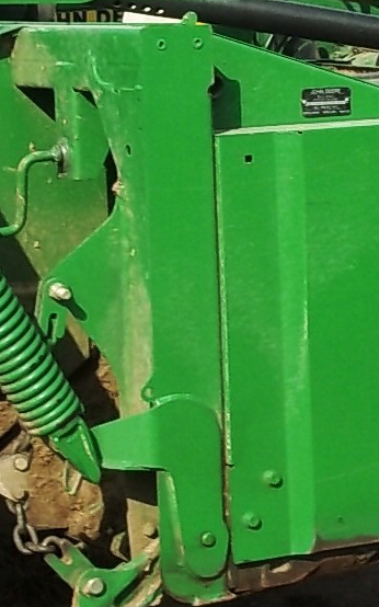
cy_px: 153
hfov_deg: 9.3
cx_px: 297
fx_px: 2331
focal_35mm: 141
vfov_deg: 14.8
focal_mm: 6.5
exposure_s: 1/200
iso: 80
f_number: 8
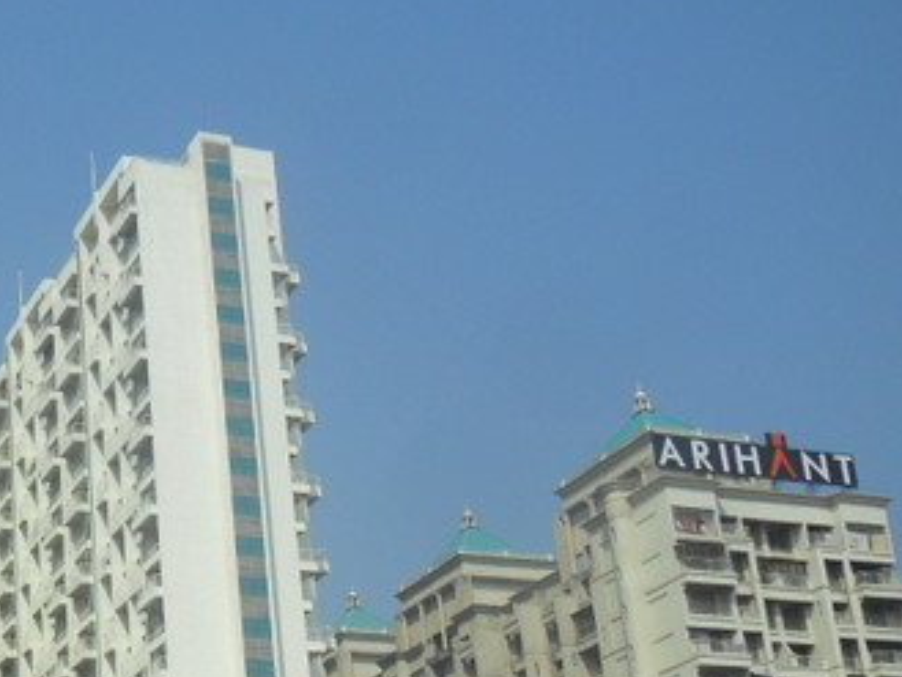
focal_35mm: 64
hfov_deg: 28.0
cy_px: 640
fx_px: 1668
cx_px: -47
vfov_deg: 22.3
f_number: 8.9
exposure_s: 1/350
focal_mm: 4.9
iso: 100
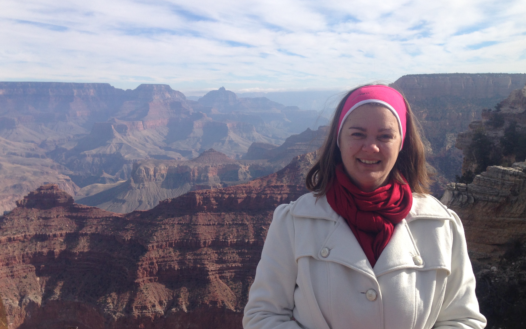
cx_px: 259
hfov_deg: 54.0
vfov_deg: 35.2
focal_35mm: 36
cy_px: 193
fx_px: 516
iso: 50
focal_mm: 4.12
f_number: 2.4
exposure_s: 1/1748
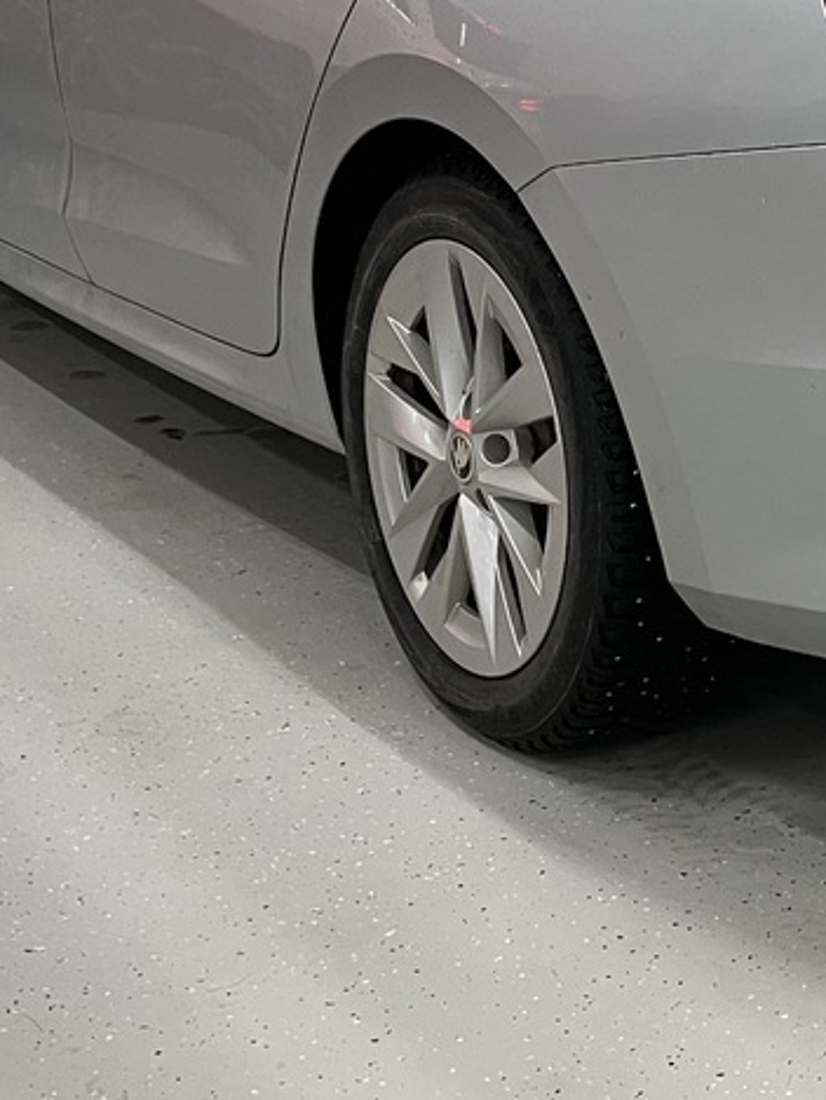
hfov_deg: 16.6
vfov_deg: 22.3
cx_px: 934
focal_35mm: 86
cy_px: 164
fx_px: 2735
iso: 80
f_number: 1.8
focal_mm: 3.99
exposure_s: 1/75
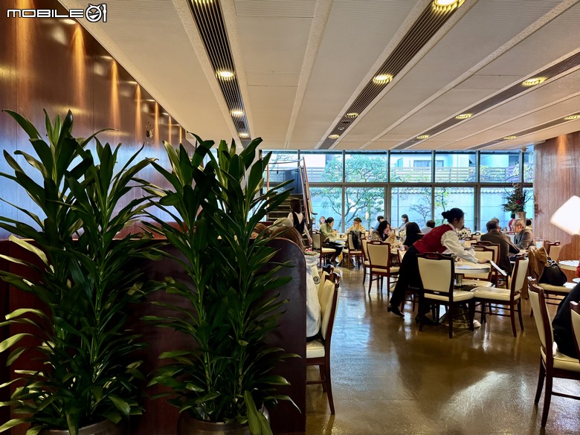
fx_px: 402
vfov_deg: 56.8
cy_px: 218
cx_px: 290
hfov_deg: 71.6
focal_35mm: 24
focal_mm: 6.76
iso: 640
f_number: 1.78
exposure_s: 1/60
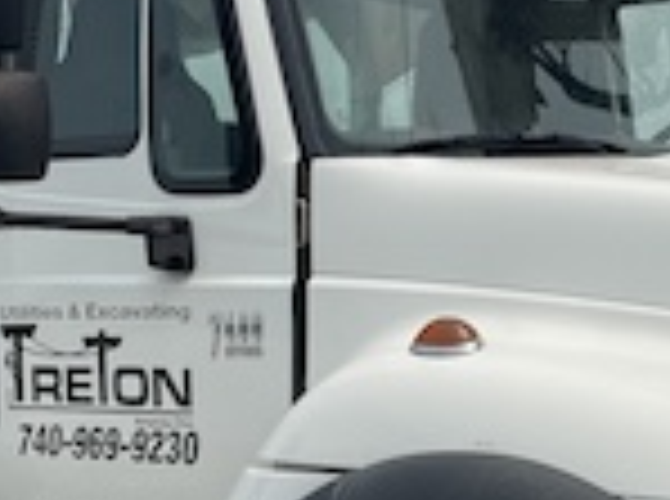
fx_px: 2027
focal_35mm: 105
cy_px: 297
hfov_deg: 18.3
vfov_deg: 14.0
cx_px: 648
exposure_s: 1/6135
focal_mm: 4.2
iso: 32
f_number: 1.6
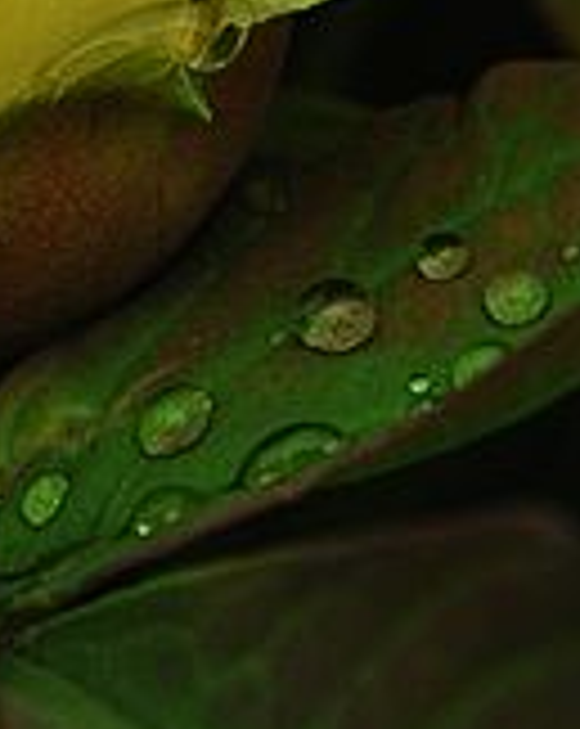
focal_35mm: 520
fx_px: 11189
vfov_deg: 3.7
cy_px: -425
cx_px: -58
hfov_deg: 3.0
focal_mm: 112
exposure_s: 1/2000
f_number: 5.3
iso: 800
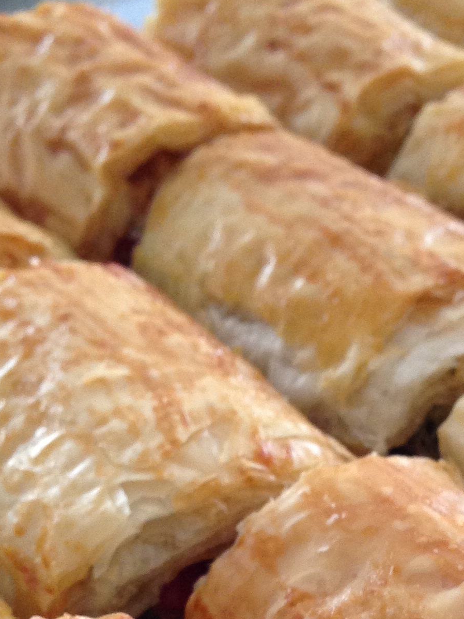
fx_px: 1608
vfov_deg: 20.7
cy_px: 690
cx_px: 307
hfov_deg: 16.4
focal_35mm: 90
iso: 125
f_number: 2.4
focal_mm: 4.12
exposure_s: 1/20
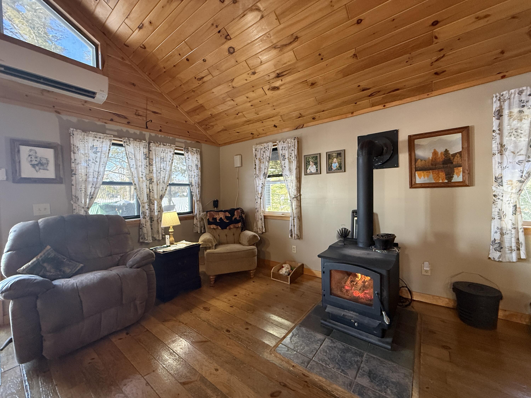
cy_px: 199
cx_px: 266
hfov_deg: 102.1
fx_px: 215
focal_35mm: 14
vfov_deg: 85.7
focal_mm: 2.22
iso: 400
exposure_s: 1/60
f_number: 2.2
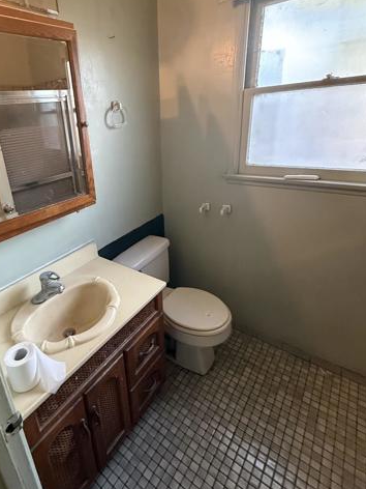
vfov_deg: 84.4
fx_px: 268
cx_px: 123
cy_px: 219
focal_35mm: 19
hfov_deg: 66.9
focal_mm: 2.22
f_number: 2.2
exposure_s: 1/60
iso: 800
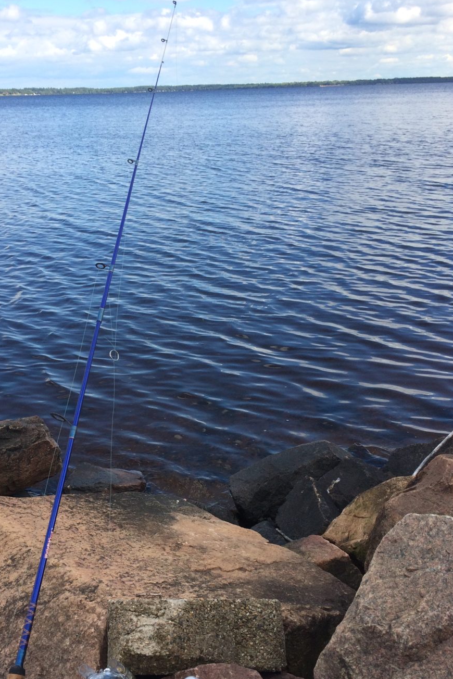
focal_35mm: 37
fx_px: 698
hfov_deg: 35.7
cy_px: 401
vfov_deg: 51.6
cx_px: 161
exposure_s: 1/1244
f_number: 2.2
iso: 32
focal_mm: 4.15
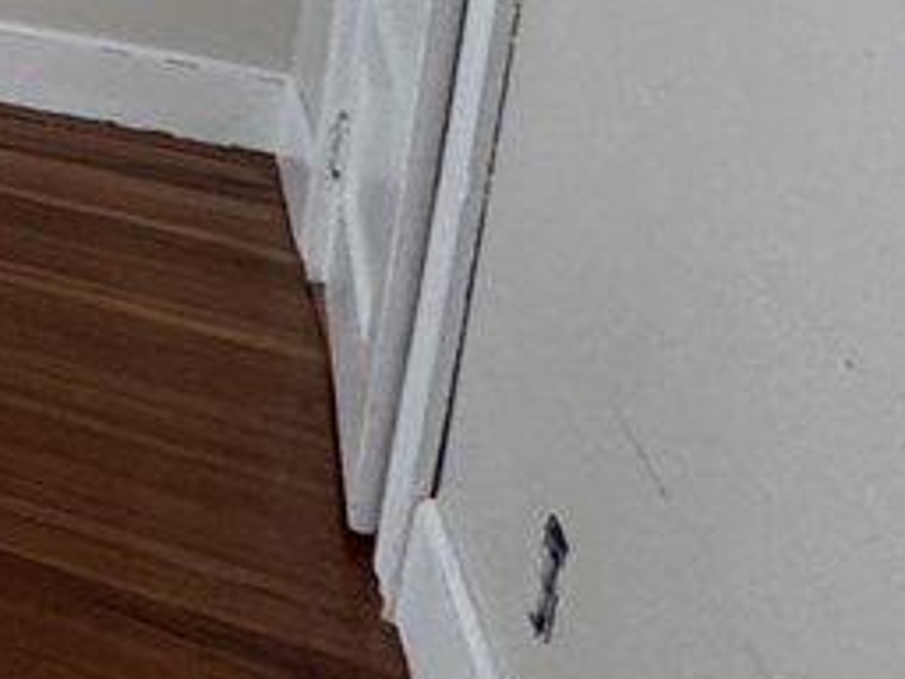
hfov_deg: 22.2
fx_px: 1464
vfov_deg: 21.7
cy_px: -343
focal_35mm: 56
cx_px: -693
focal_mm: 2.22
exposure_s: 1/60
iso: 500
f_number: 2.2
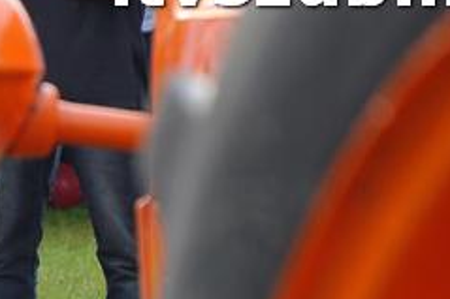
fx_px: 4672
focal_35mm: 374
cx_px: -175
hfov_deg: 5.5
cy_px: 424
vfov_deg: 3.7
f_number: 4.5
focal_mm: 70
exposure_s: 1/200
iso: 400
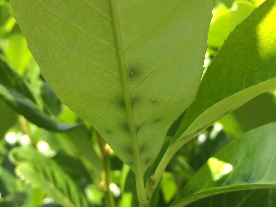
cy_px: 99
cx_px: 138
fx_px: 311
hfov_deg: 47.9
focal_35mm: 39
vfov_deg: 36.8
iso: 32
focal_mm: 4.15
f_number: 2.2
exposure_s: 1/526
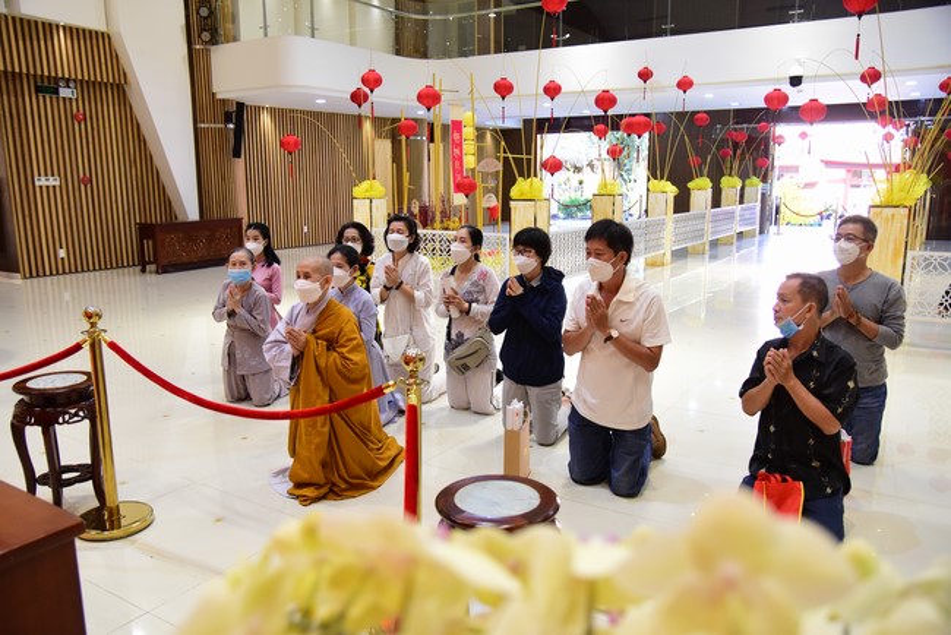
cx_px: 476
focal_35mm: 28
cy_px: 318
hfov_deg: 65.4
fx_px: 740
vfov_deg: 46.4
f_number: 4
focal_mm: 28
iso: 2500
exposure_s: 1/200
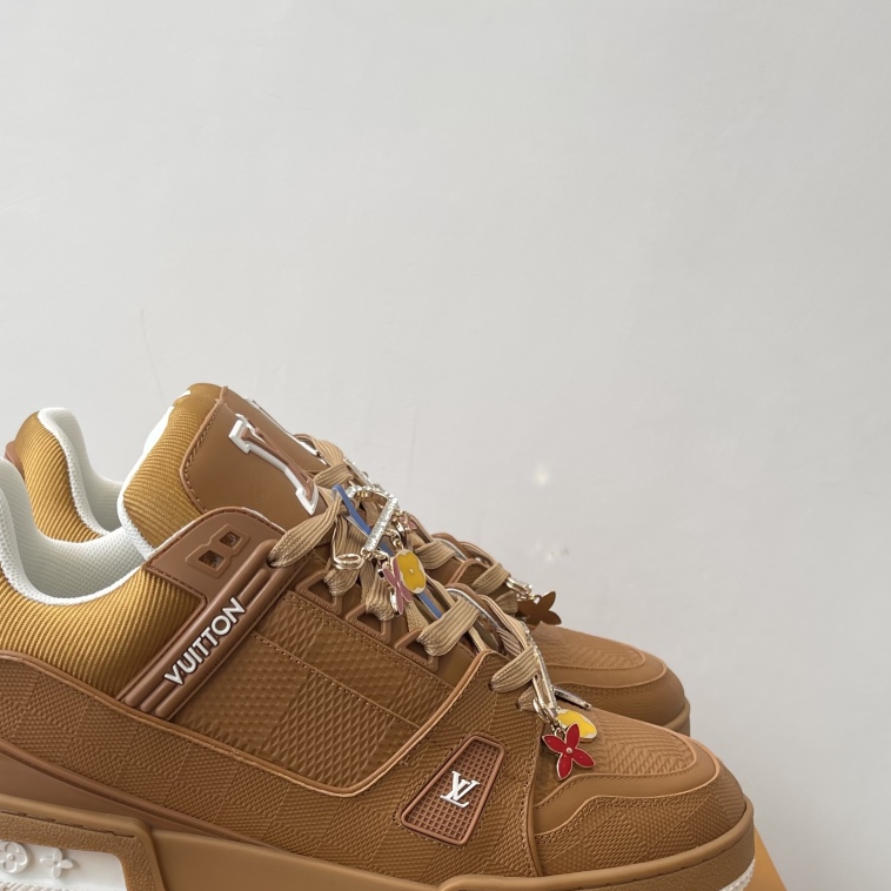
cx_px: 279
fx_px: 1223
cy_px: 702
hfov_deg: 39.4
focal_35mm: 42
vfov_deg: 38.6
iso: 32
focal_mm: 5.1
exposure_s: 1/413
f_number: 1.6
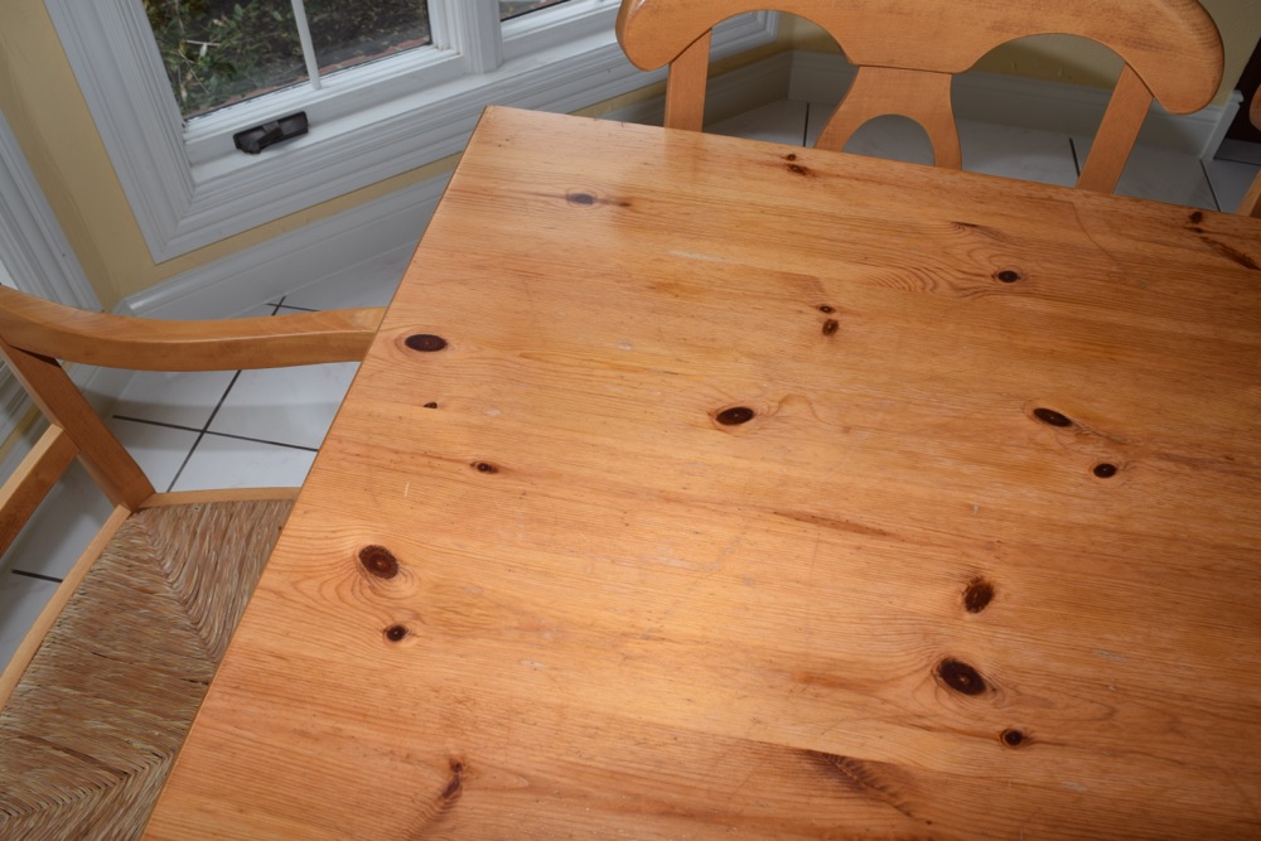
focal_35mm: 27
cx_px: 630
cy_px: 420
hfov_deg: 67.4
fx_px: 946
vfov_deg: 47.9
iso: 100
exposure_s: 1/60
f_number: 8
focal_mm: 18
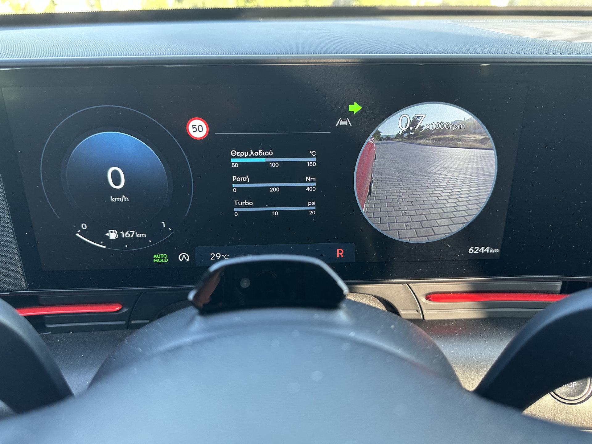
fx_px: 410
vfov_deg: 56.8
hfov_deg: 71.6
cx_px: 296
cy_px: 222
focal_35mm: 24
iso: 160
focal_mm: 6.86
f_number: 1.78
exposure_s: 1/120
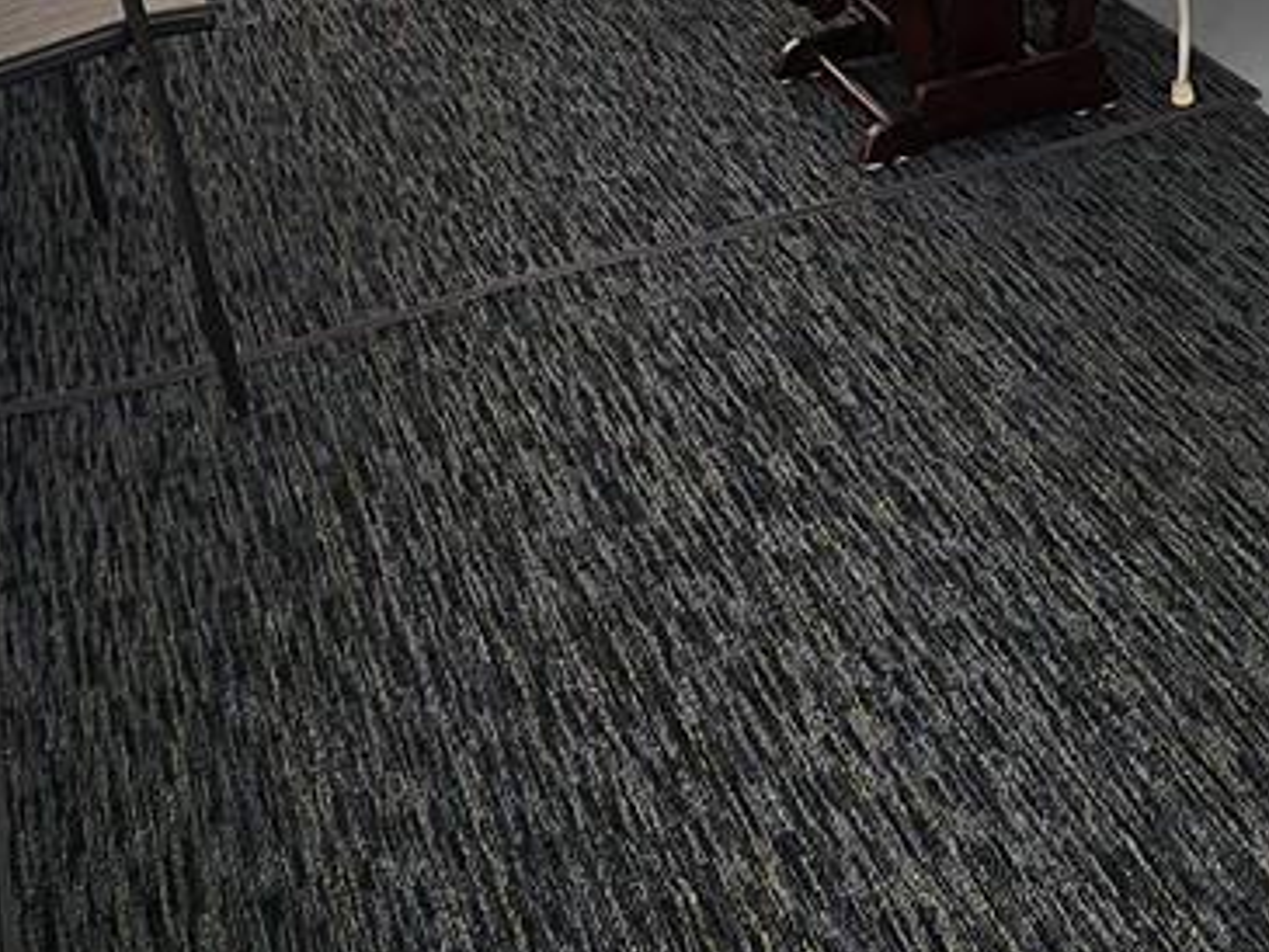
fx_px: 2090
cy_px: -698
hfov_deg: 32.1
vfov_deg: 19.8
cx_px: 1151
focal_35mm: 57
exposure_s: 1/120
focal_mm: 2.2
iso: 50
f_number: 2.2
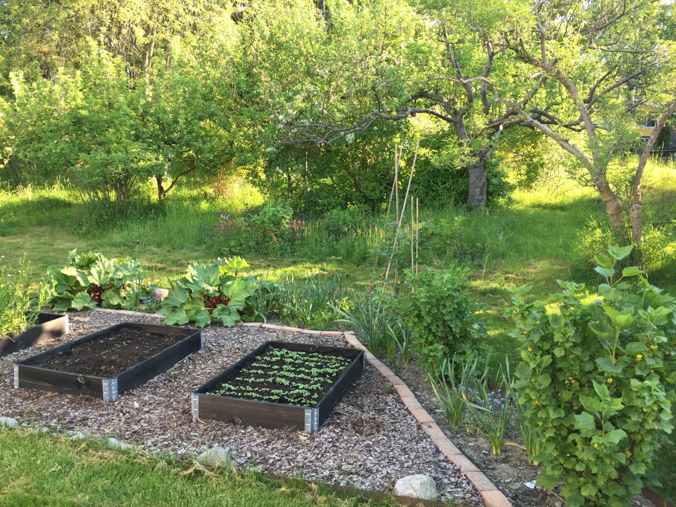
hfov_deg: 61.7
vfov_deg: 48.2
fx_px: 566
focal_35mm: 29
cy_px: 254
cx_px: 338
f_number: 2.2
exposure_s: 1/120
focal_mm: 4.15
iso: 32
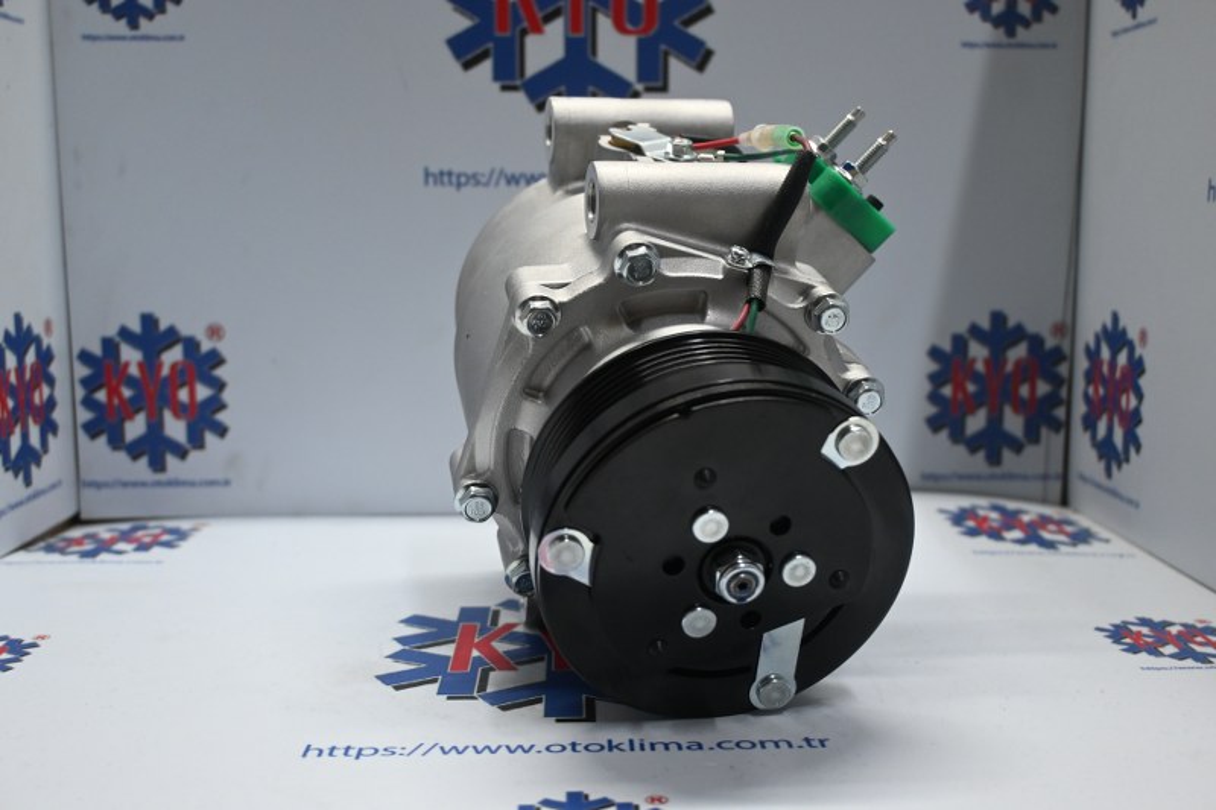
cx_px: 608
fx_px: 1266
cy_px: 405
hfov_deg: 51.3
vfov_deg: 35.5
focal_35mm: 38
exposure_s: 1/125
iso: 1000
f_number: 4.2
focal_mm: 25
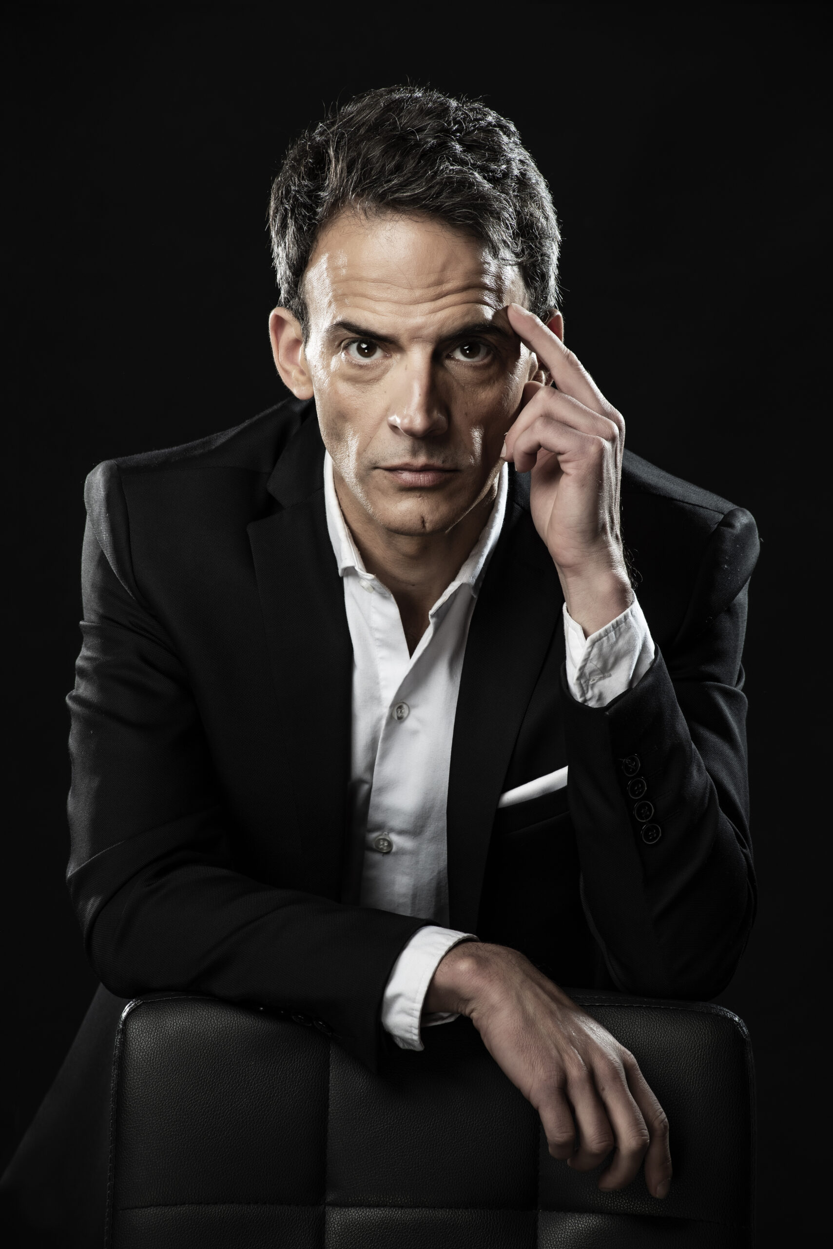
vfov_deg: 10.3
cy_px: 624
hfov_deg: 6.9
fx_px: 6935
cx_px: 416
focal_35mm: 200
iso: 80
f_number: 10
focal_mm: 200
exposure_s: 1/125
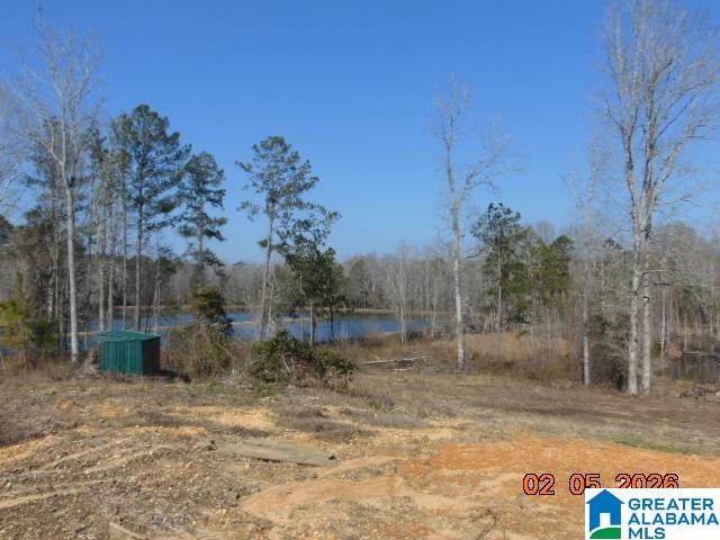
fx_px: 686
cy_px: 270
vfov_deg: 42.9
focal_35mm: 33
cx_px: 360
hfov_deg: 55.4
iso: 80
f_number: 8.2
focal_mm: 5.8
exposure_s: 1/250
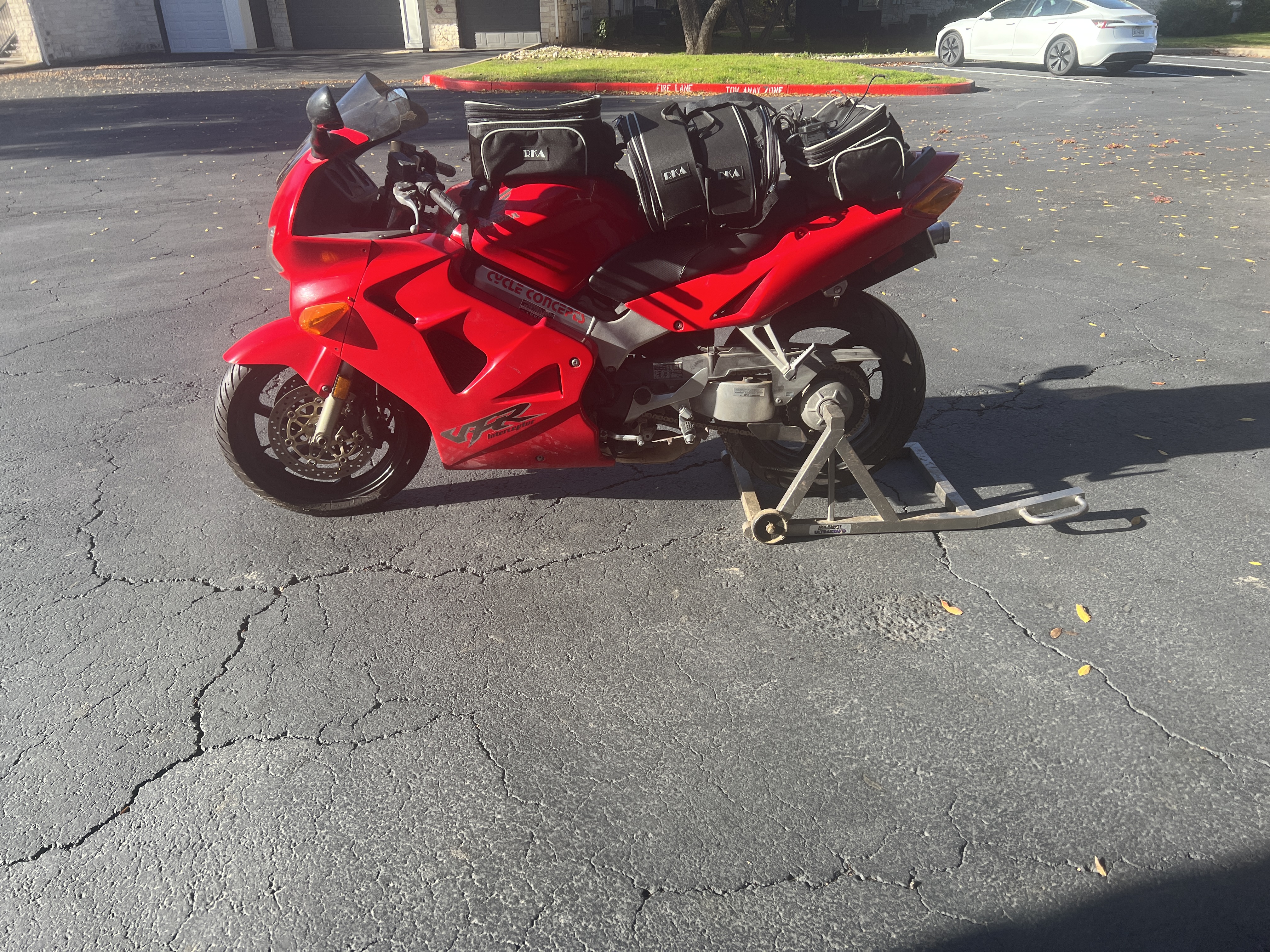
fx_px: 954
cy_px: 476
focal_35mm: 26
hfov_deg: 67.3
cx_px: 635
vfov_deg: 53.1
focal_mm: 5.7
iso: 50
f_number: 1.5
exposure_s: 1/873
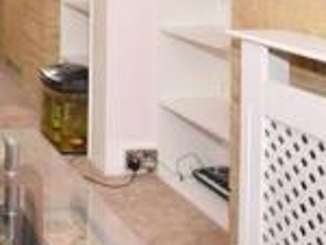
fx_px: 594
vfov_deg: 21.2
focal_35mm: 63
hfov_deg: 26.0
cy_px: -70
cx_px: -104
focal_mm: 10
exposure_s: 1/100
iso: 400
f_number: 5.6
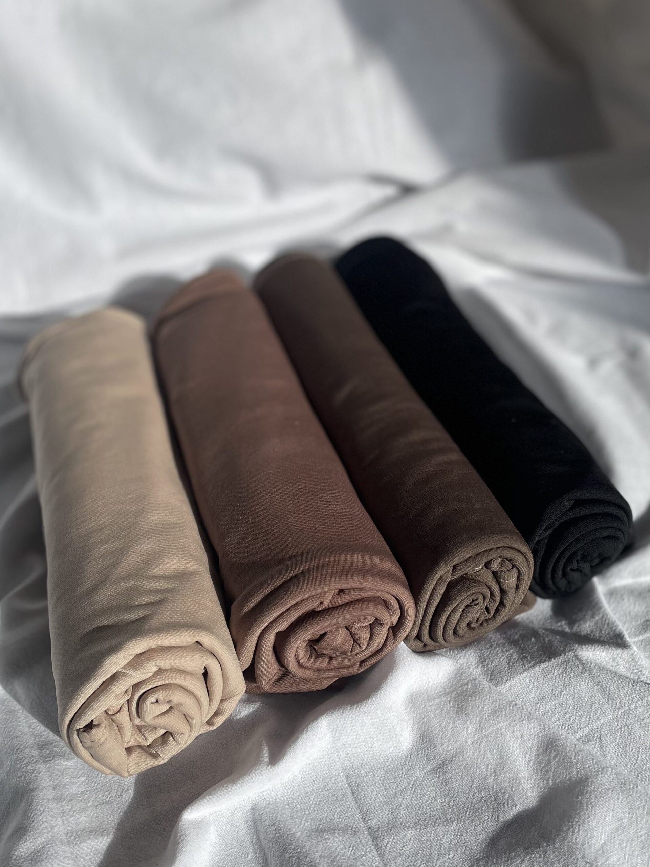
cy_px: 434
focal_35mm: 26
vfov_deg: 67.3
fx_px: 651
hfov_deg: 53.1
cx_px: 325
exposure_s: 1/3205
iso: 50
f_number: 1.6
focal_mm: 4.2
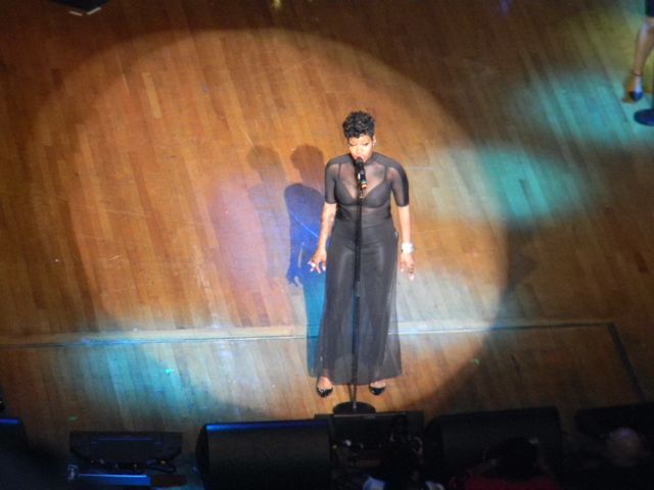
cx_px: 327
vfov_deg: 4.4
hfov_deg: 5.9
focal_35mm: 335
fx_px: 6329
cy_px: 245
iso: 800
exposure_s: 1/60
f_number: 5.4
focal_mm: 60.7
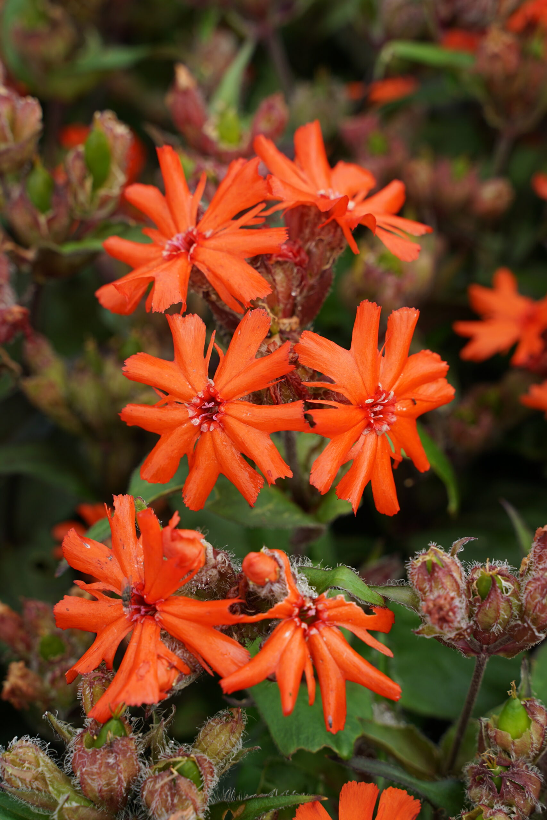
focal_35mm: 75
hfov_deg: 18.2
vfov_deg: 27.0
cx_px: 274
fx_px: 1709
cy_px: 410
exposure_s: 1/125
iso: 100
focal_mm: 75
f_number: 7.1
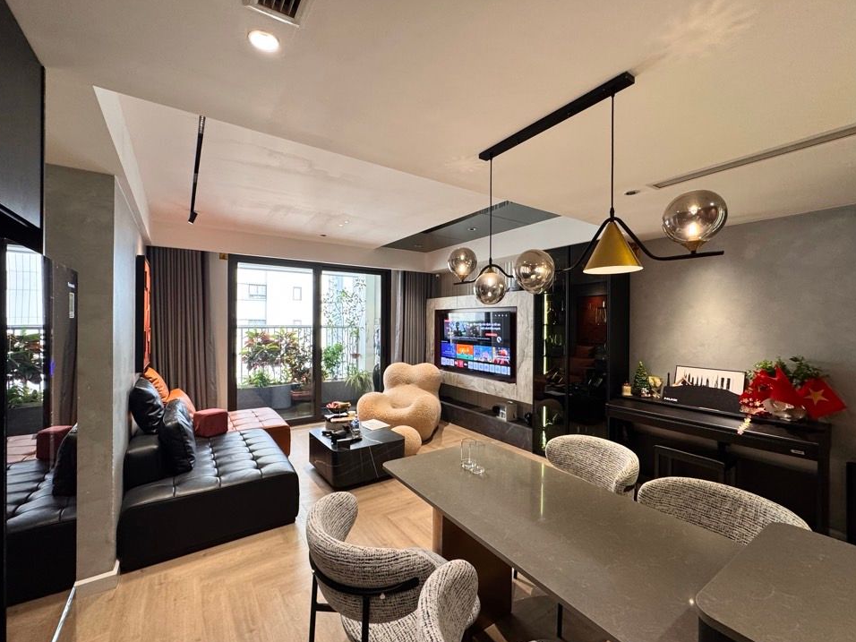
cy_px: 325
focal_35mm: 15
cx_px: 431
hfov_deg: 98.2
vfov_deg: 81.7
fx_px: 371
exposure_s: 1/100
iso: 200
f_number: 2.2
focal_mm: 2.22
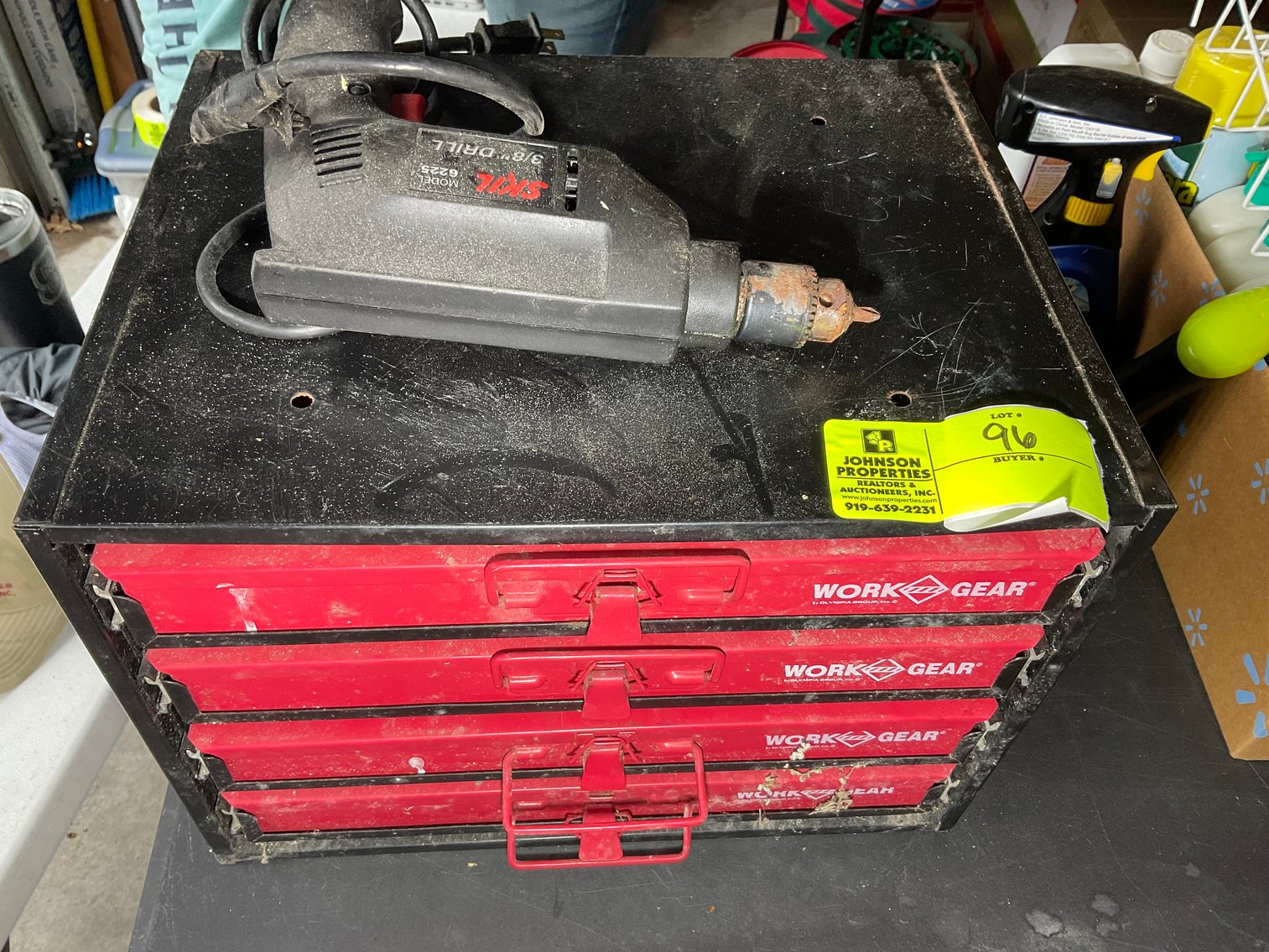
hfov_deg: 61.7
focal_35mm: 29
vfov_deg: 48.2
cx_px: 634
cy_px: 476
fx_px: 1063
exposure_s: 1/96
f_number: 1.8
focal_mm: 3
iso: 64
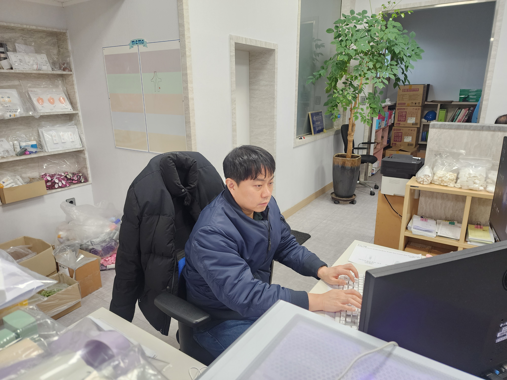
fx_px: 337
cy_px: 190
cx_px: 254
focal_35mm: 23
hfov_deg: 73.9
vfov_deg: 58.9
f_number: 1.8
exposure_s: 1/120
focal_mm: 6.4
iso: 400
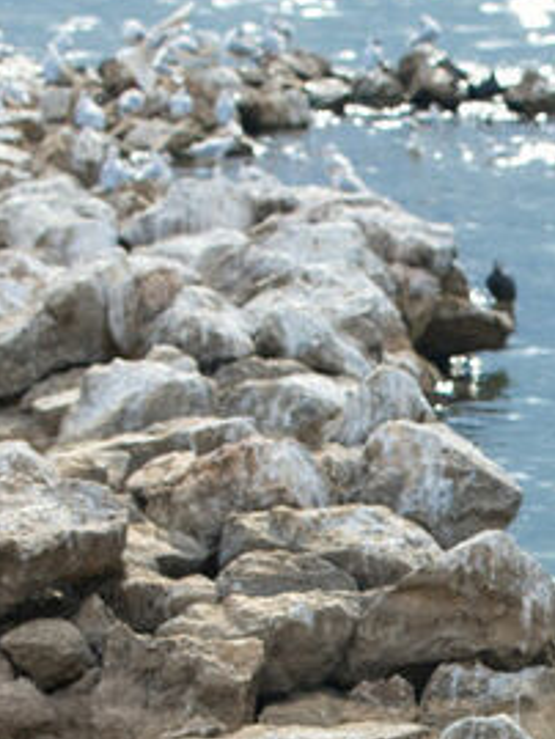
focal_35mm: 263
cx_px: 665
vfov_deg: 7.5
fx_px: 5618
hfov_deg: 5.6
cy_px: 788
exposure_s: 1/640
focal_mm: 70
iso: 200
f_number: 4.5
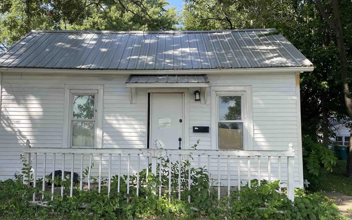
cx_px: 146
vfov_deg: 37.3
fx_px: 326
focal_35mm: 34
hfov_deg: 56.4
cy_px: 111
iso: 32
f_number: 1.6
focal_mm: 4.2
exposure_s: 1/917
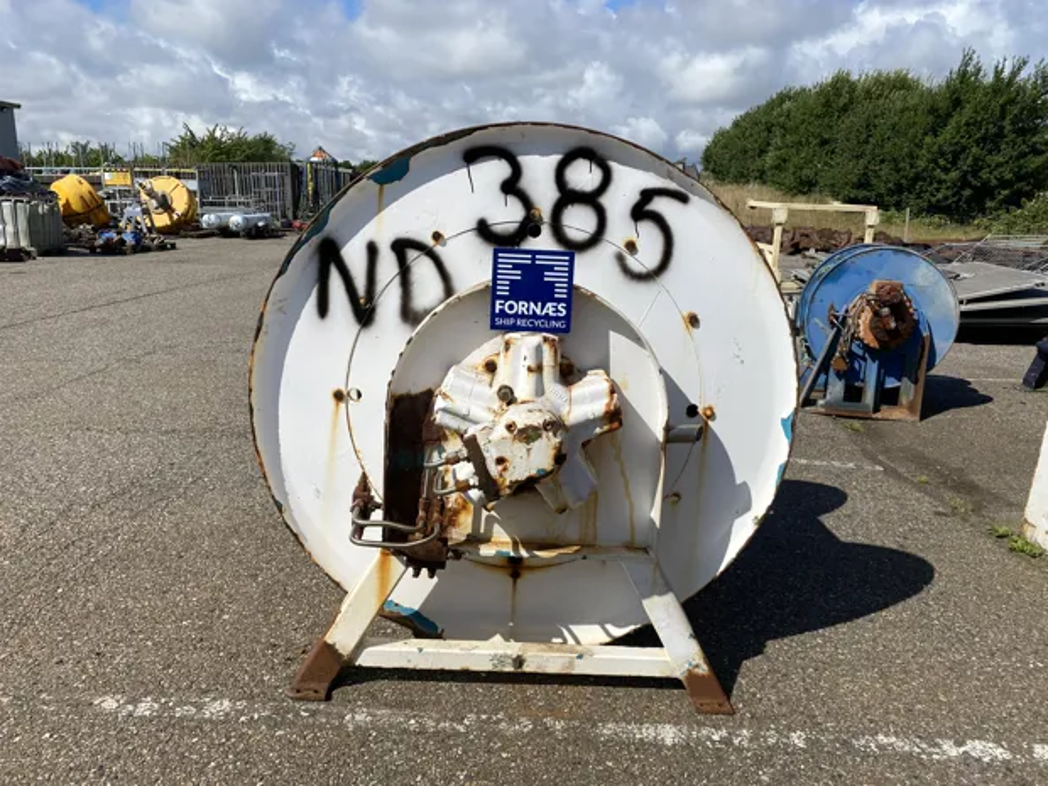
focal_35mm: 26
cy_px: 393
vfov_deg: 53.1
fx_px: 787
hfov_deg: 67.3
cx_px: 524
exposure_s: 1/5236
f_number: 1.8
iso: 32
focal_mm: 4.25
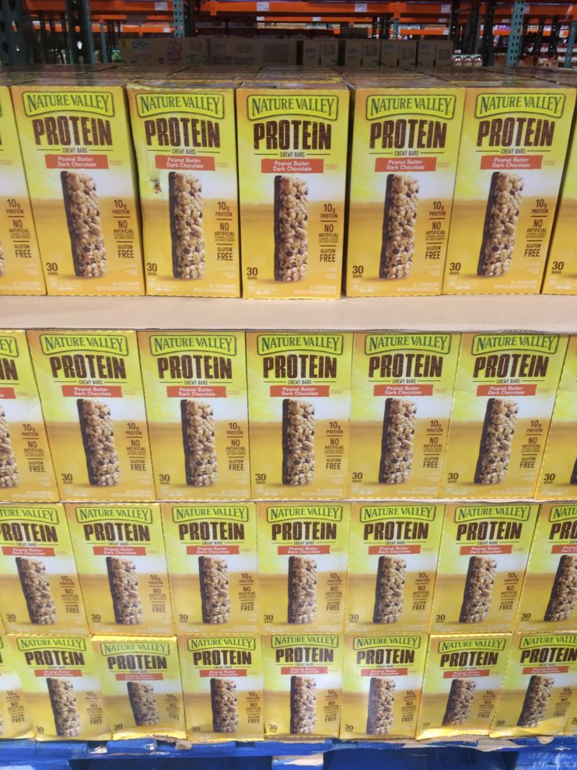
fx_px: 667
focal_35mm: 30
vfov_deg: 60.0
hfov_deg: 46.8
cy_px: 387
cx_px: 290
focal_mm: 4.15
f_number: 2.2
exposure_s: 1/30
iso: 64
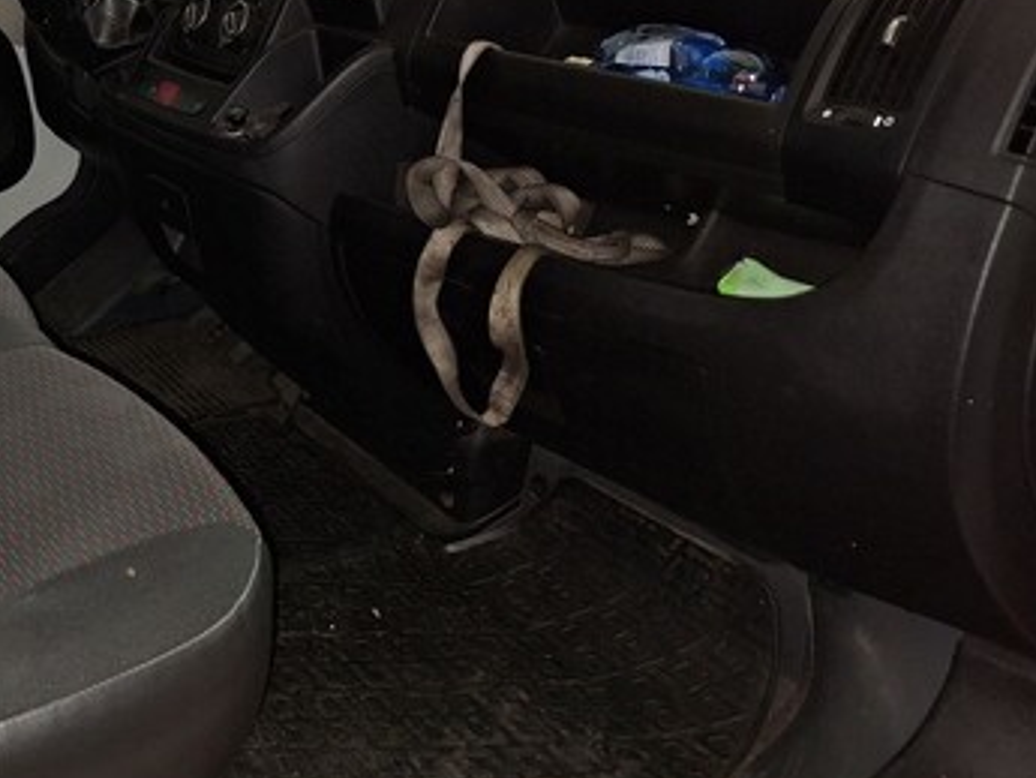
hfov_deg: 43.9
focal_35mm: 40
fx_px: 1198
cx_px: 168
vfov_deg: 35.2
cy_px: 201
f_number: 1.8
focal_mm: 5.54
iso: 160
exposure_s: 1/40
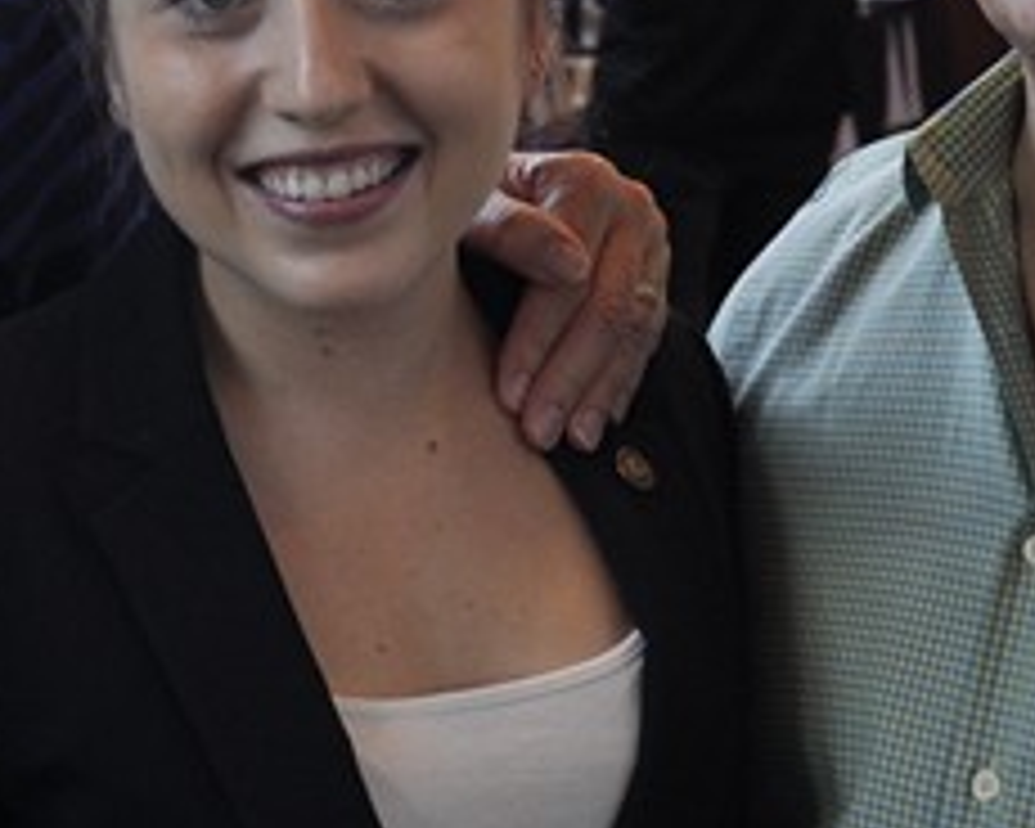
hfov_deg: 11.1
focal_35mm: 171
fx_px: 5238
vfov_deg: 9.0
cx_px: -230
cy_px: 351
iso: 400
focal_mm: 28
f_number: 5
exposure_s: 1/60
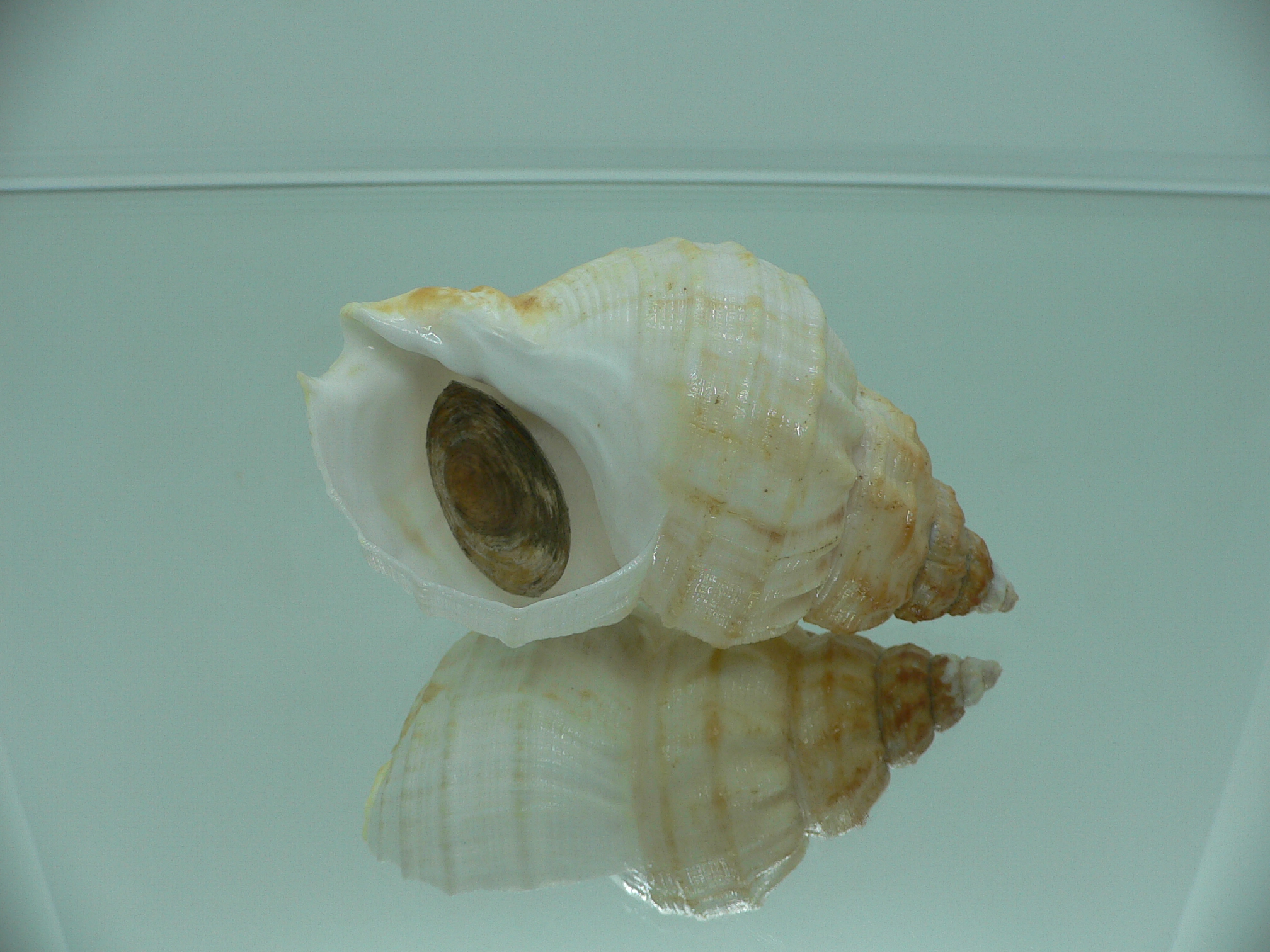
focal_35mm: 35
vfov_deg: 40.7
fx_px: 1284
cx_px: 635
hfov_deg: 52.6
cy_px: 476
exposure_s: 1/80
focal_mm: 4.6
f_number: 2.8
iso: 80
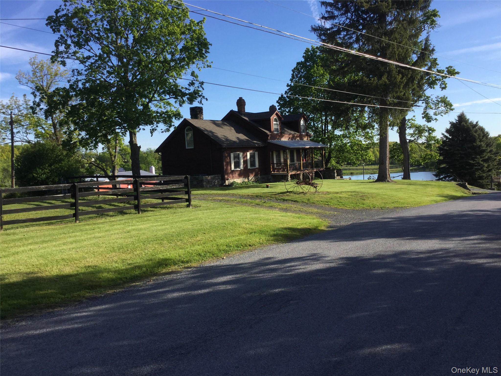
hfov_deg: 58.4
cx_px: 250
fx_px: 449
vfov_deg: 45.4
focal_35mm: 31
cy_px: 188
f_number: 2.4
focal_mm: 3.3
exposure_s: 1/727
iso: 25
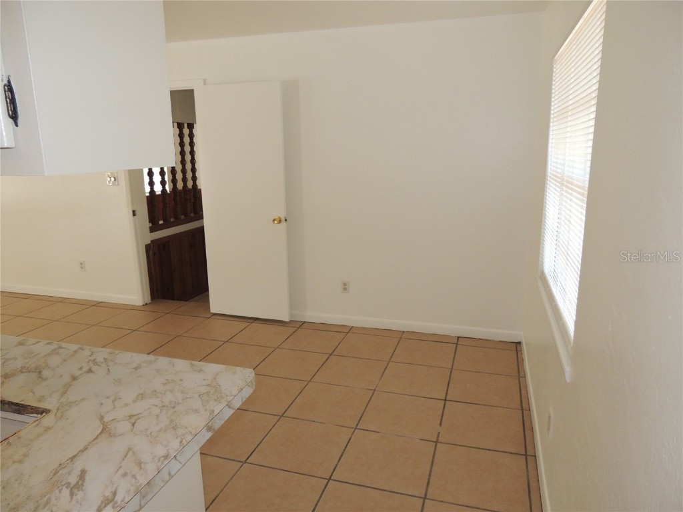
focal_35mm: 24
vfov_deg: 56.8
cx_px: 342
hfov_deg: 71.6
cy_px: 256
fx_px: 474
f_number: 3
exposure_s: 1/40
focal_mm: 4.3
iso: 320
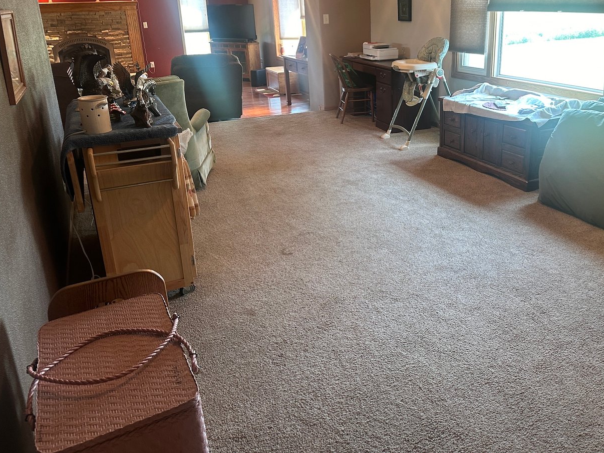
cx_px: 364
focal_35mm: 30
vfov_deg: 46.4
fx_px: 524
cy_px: 170
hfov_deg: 59.4
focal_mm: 6.86
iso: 160
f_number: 1.78
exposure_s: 1/60
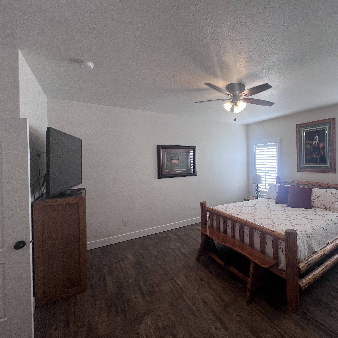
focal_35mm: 16
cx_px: 232
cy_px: 162
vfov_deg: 87.4
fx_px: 177
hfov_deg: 83.7
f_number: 1.8
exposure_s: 1/120
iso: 80
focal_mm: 1.57
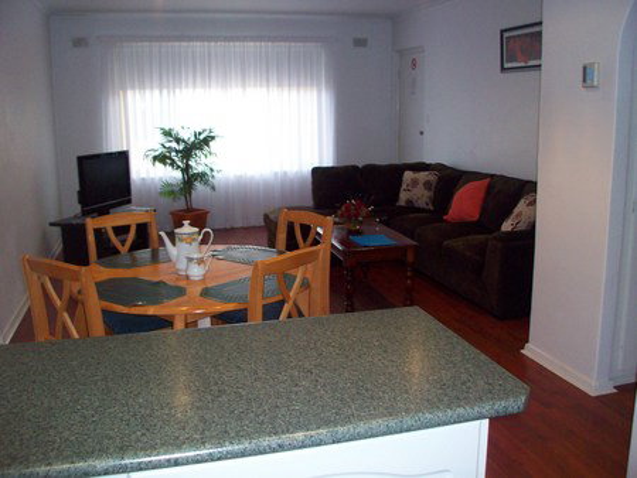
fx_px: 626
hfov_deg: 53.9
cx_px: 318
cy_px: 239
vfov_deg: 41.8
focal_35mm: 34
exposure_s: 1/60
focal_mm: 5.7
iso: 160
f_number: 2.8
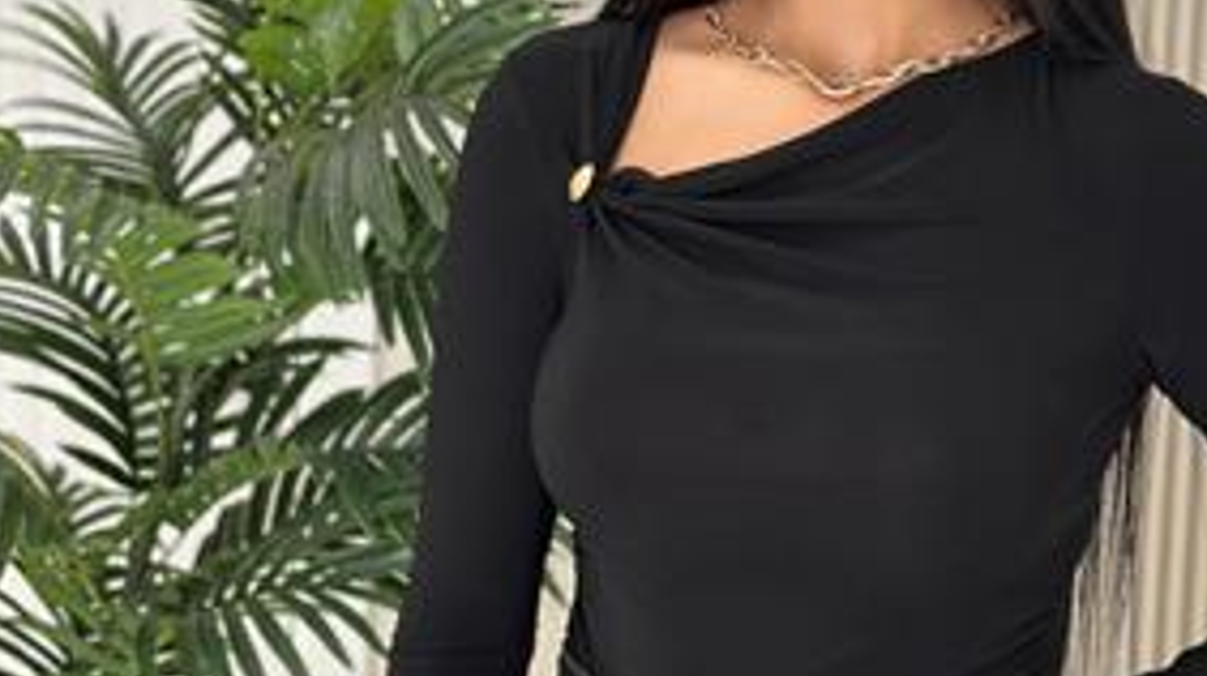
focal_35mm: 99
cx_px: 740
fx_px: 3165
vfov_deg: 12.2
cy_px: 481
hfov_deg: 21.5
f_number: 1.78
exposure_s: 1/260
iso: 80
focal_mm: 6.86
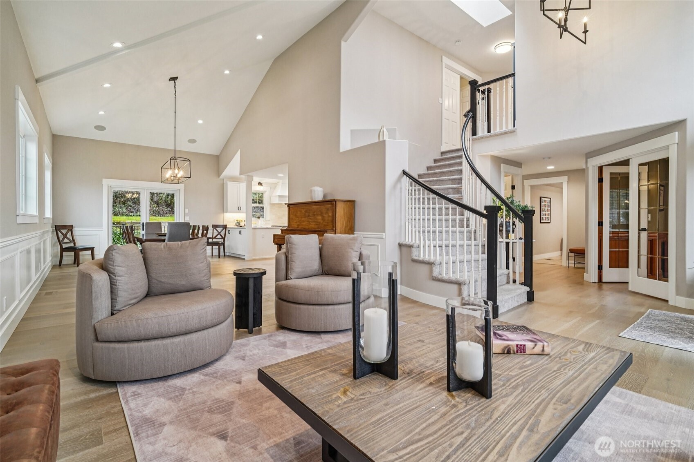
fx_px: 308
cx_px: 347
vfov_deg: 73.7
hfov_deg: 96.7
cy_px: 231
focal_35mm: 16
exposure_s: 1/20
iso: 1600
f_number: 8
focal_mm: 16
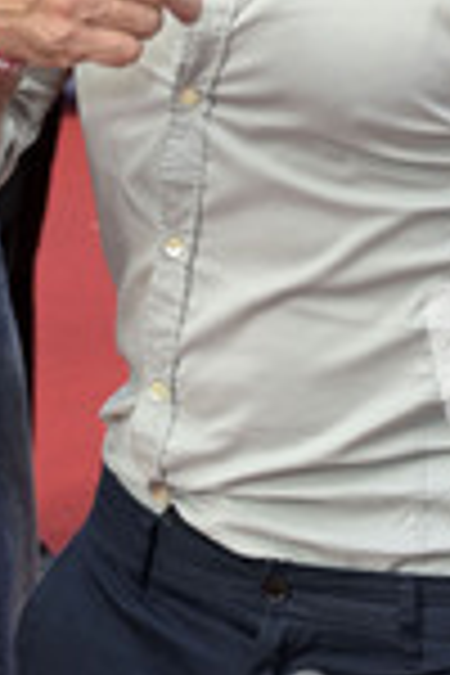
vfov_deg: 15.3
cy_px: 104
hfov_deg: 10.3
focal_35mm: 133
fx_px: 2494
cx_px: 248
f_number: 5.6
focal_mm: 50
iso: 400
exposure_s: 1/200
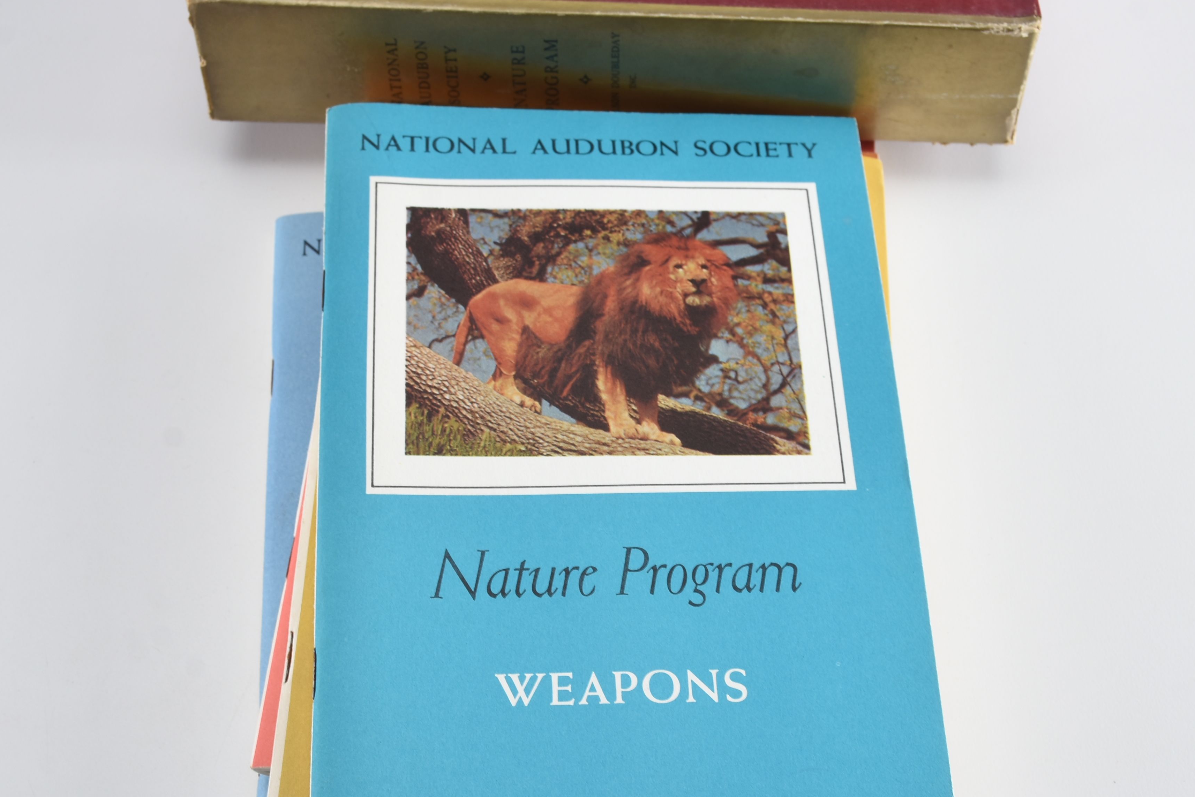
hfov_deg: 31.9
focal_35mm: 63
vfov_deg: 21.6
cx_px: 610
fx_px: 2092
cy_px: 458
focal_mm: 32
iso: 100
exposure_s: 1/100
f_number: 10
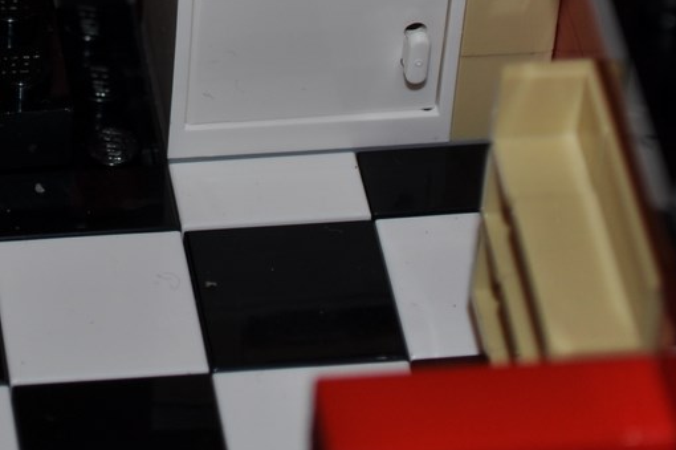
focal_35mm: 226
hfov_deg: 9.1
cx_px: 21
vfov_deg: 6.0
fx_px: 4240
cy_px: -171
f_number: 5.6
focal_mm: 48
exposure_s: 1/30
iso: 200
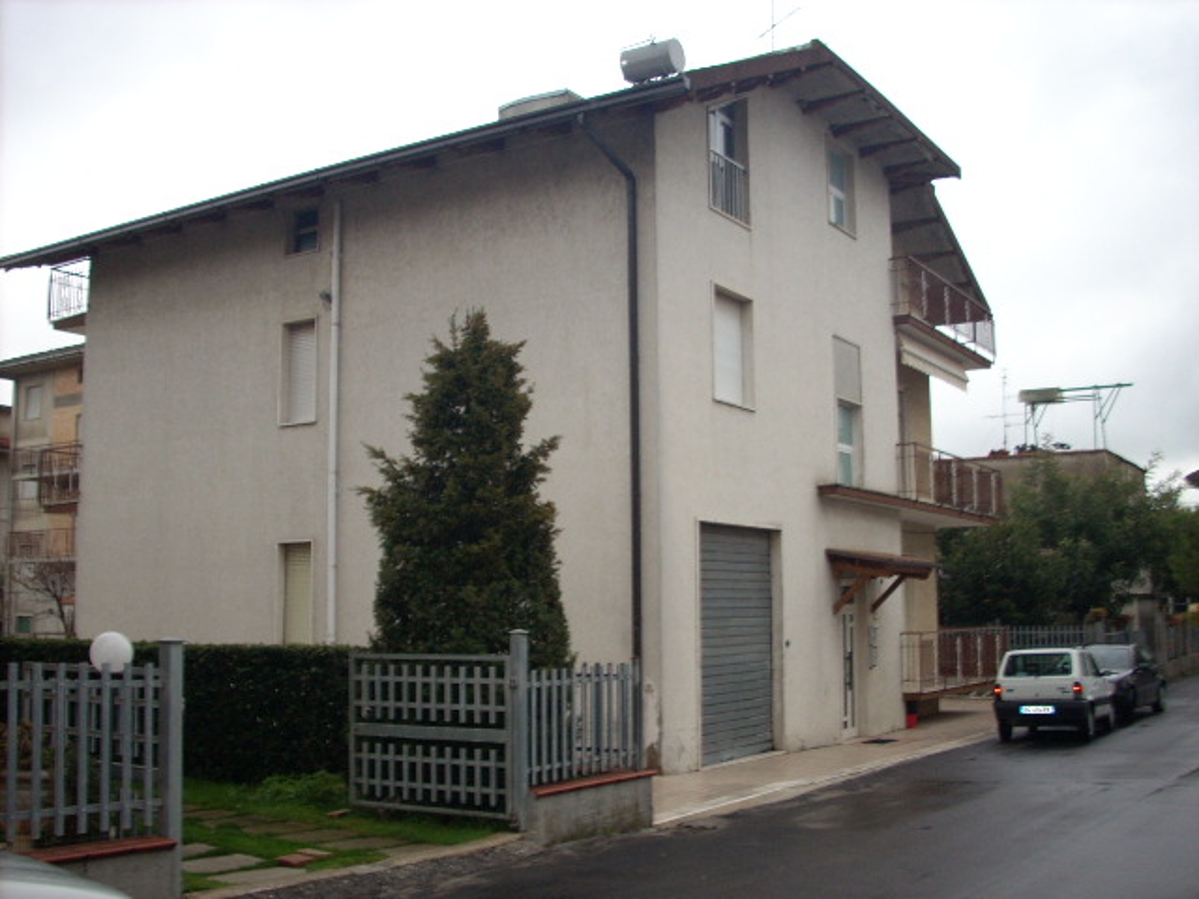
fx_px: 1282
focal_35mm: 37
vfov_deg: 38.7
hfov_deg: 50.1
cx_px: 600
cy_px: 450
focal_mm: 6.2
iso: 100
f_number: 2.8
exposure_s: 1/30
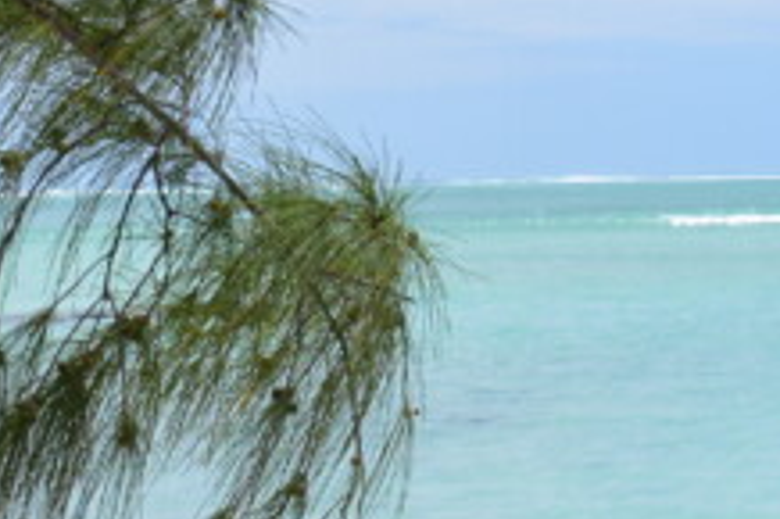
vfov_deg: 10.6
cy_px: 582
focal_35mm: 127
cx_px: 955
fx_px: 2750
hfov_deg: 15.5
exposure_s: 1/320
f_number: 9
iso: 100
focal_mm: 18
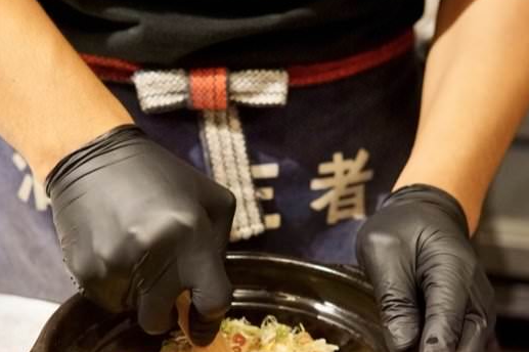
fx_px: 1278
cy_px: 326
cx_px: 230
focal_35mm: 87
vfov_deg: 15.5
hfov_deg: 23.4
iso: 1600
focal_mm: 30
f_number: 2.5
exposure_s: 1/160
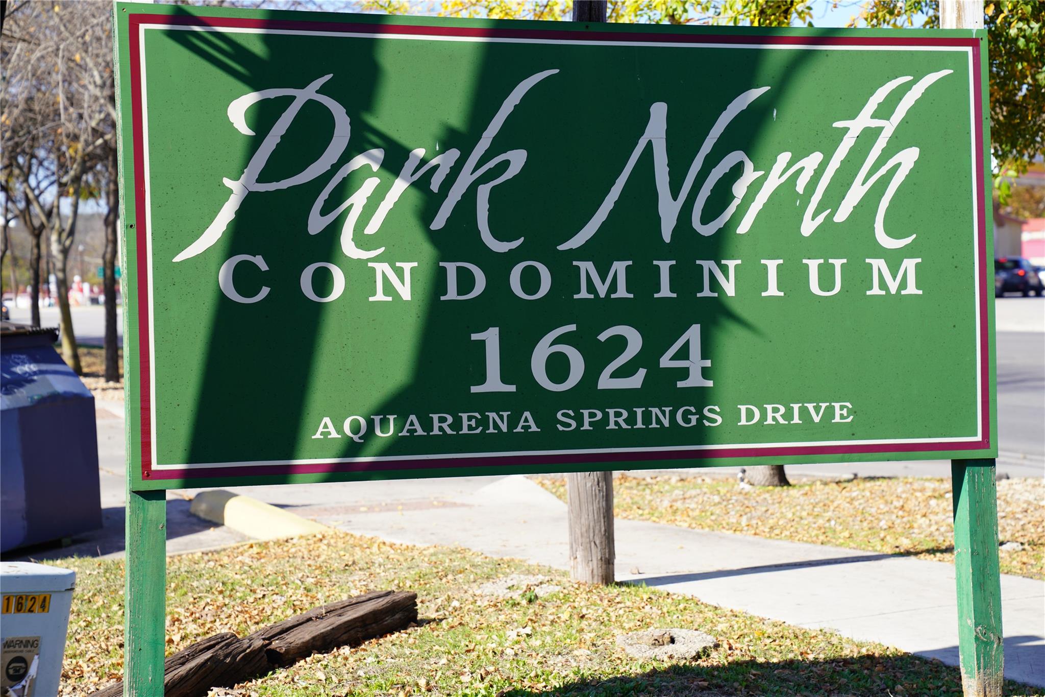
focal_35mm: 70
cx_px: 522
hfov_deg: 28.8
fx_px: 2032
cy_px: 348
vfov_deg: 19.5
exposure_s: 1/250
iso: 100
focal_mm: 70
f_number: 5
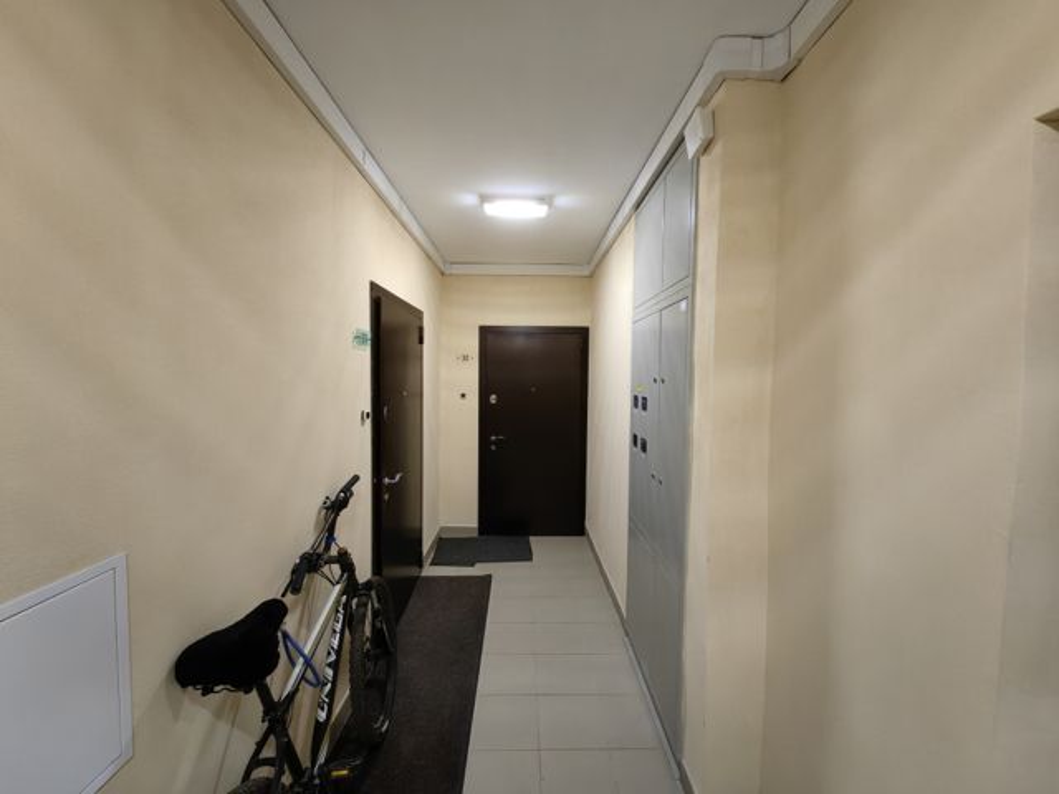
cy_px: 397
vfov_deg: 89.9
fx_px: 398
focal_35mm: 13
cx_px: 530
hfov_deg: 106.2
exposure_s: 1/43.9
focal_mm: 1.76
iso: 400
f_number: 2.2
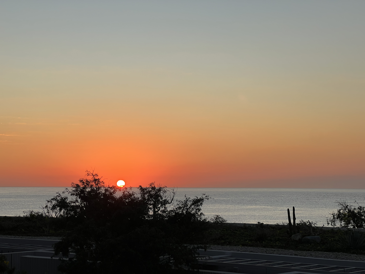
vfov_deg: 19.1
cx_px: 182
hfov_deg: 25.3
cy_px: 137
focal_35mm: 77
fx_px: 812
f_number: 2.8
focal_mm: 9
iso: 32
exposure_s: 1/373
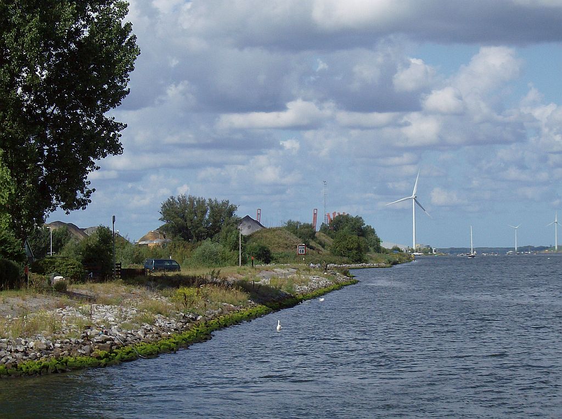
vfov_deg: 13.7
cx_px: 281
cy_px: 210
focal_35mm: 108
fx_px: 1749
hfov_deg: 18.3
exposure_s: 1/495
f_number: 7.8
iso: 100
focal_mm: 18
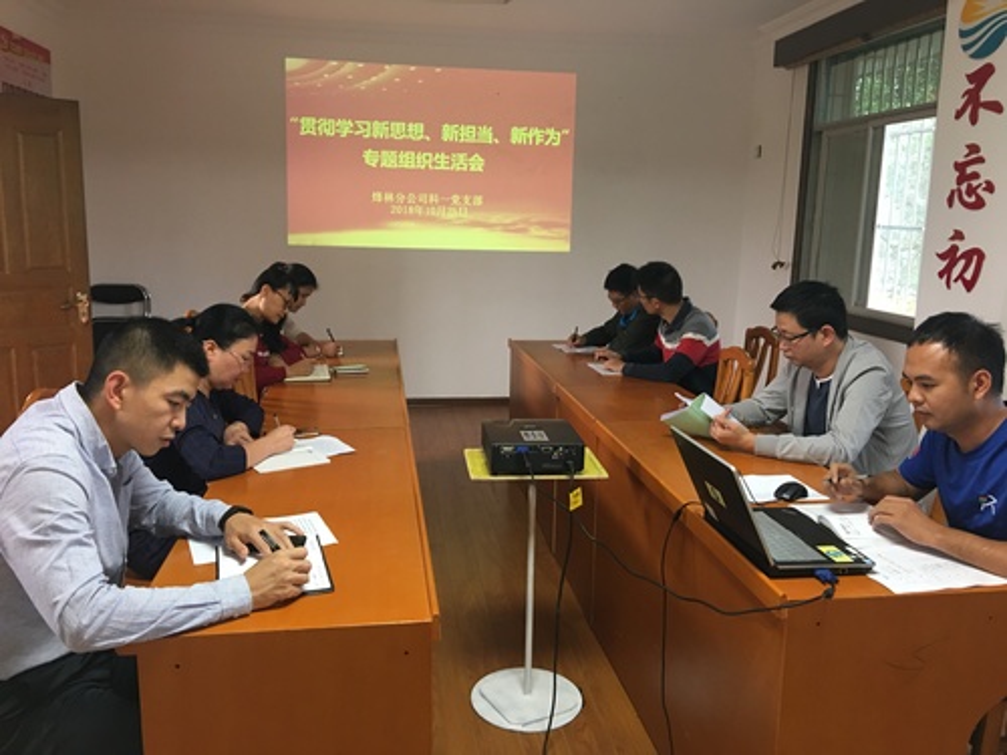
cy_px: 378
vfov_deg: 48.2
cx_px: 504
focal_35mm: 29
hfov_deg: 61.7
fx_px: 844
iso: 80
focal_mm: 4.15
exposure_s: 1/17
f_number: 2.2
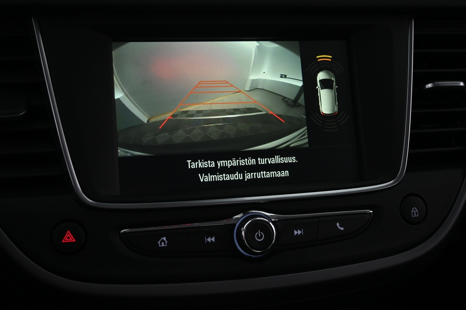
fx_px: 541
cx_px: 227
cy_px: 151
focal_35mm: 42
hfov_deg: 46.6
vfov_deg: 32.0
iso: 800
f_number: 4.5
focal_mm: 26.5
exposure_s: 1/40
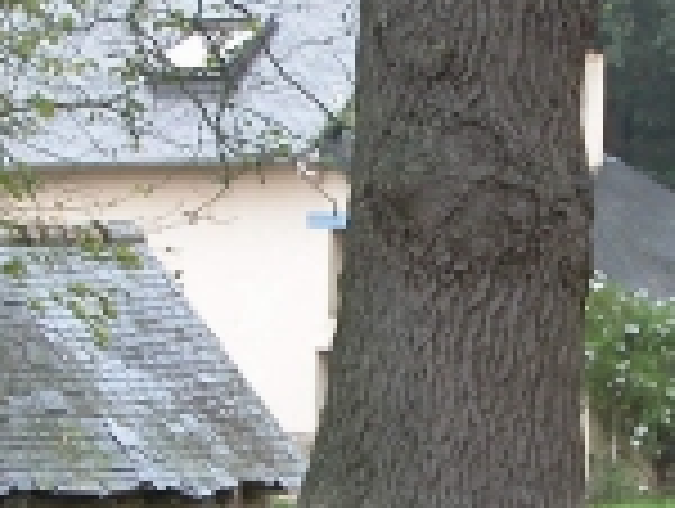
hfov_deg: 12.4
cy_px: 310
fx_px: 3105
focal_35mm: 159
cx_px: 436
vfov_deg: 9.4
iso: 100
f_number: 2.8
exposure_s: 1/35
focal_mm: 8.9
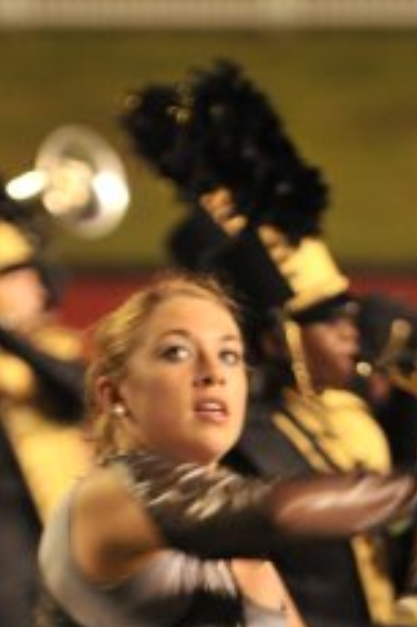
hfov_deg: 2.1
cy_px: 801
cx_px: 192
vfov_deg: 3.1
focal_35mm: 666
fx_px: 11588
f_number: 2.8
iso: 320
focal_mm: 170
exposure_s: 1/60
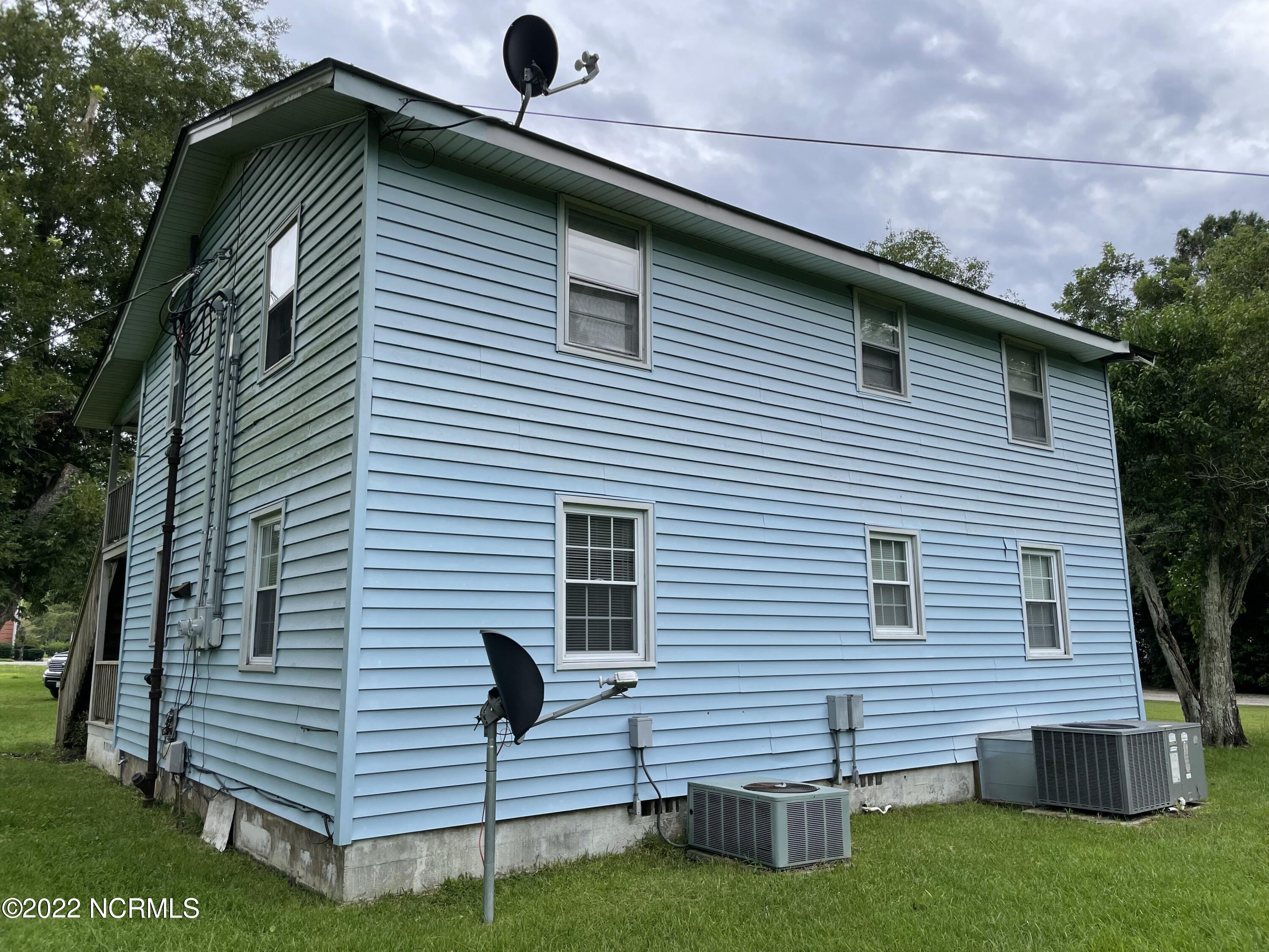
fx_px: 953
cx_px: 634
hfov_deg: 67.3
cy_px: 476
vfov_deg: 53.1
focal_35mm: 26
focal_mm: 4.2
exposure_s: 1/2257
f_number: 1.6
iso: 32
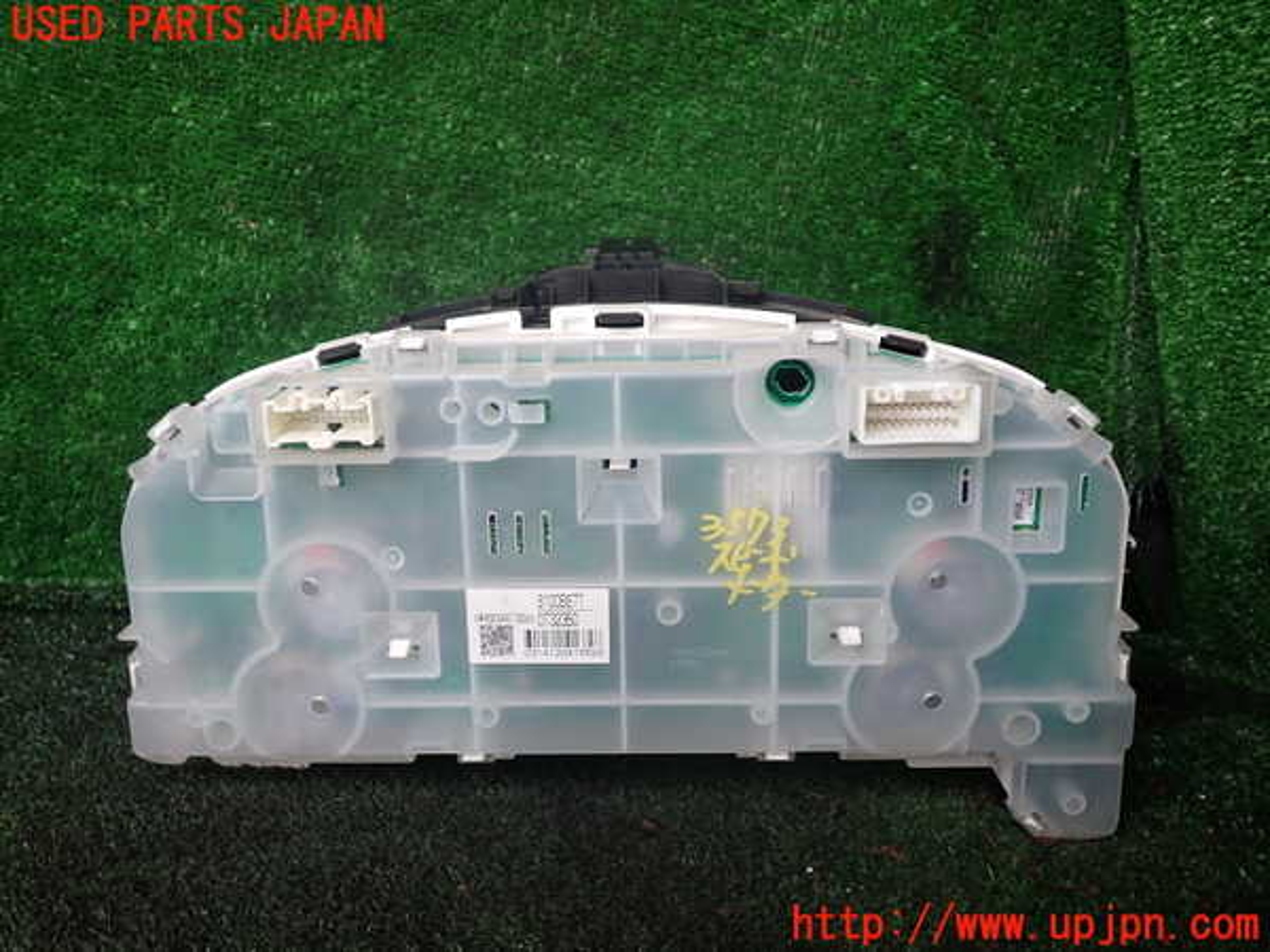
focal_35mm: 30
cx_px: 635
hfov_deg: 60.0
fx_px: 1101
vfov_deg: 46.8
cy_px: 476
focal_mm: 5.4
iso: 100
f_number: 2.3
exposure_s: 1/60
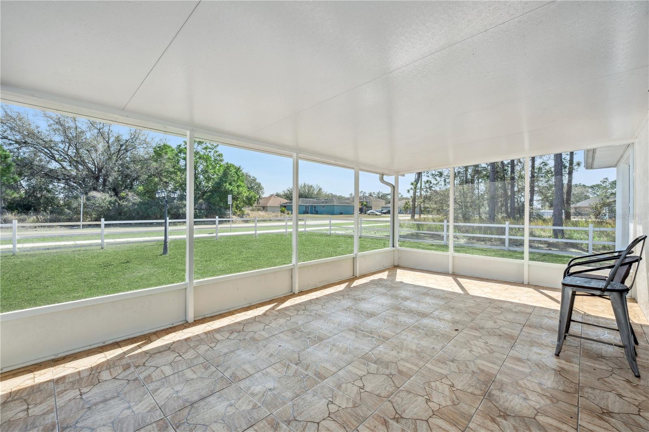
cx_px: 324
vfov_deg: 75.5
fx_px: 279
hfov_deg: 98.6
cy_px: 216
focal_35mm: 16
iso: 200
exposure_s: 1/320
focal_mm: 15.5
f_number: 9
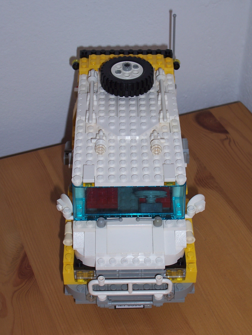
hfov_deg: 22.3
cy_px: 168
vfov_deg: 29.4
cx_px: 126
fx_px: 641
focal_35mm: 66
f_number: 4
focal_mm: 10.8
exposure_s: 1/90
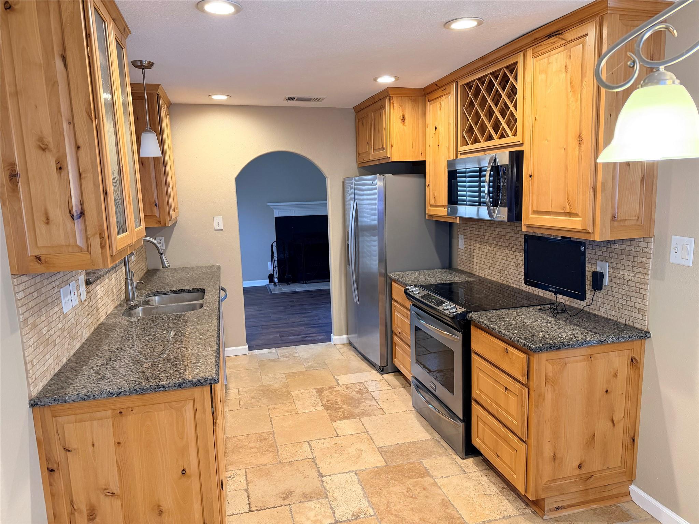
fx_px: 485
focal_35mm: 24
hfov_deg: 71.6
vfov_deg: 56.8
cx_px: 350
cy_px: 262
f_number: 1.78
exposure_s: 1/60
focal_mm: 6.76
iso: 250
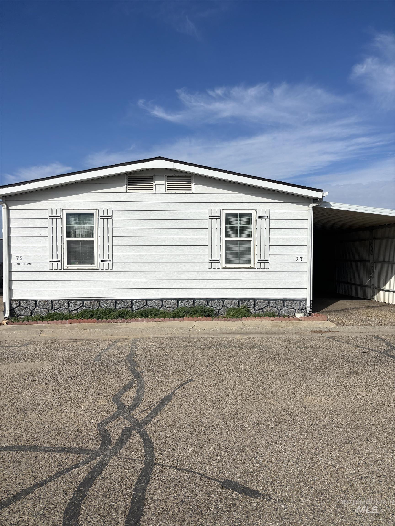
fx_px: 396
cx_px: 198
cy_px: 263
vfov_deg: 67.3
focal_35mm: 26
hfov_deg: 53.1
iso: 50
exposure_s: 1/8333
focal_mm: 5.96
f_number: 1.6
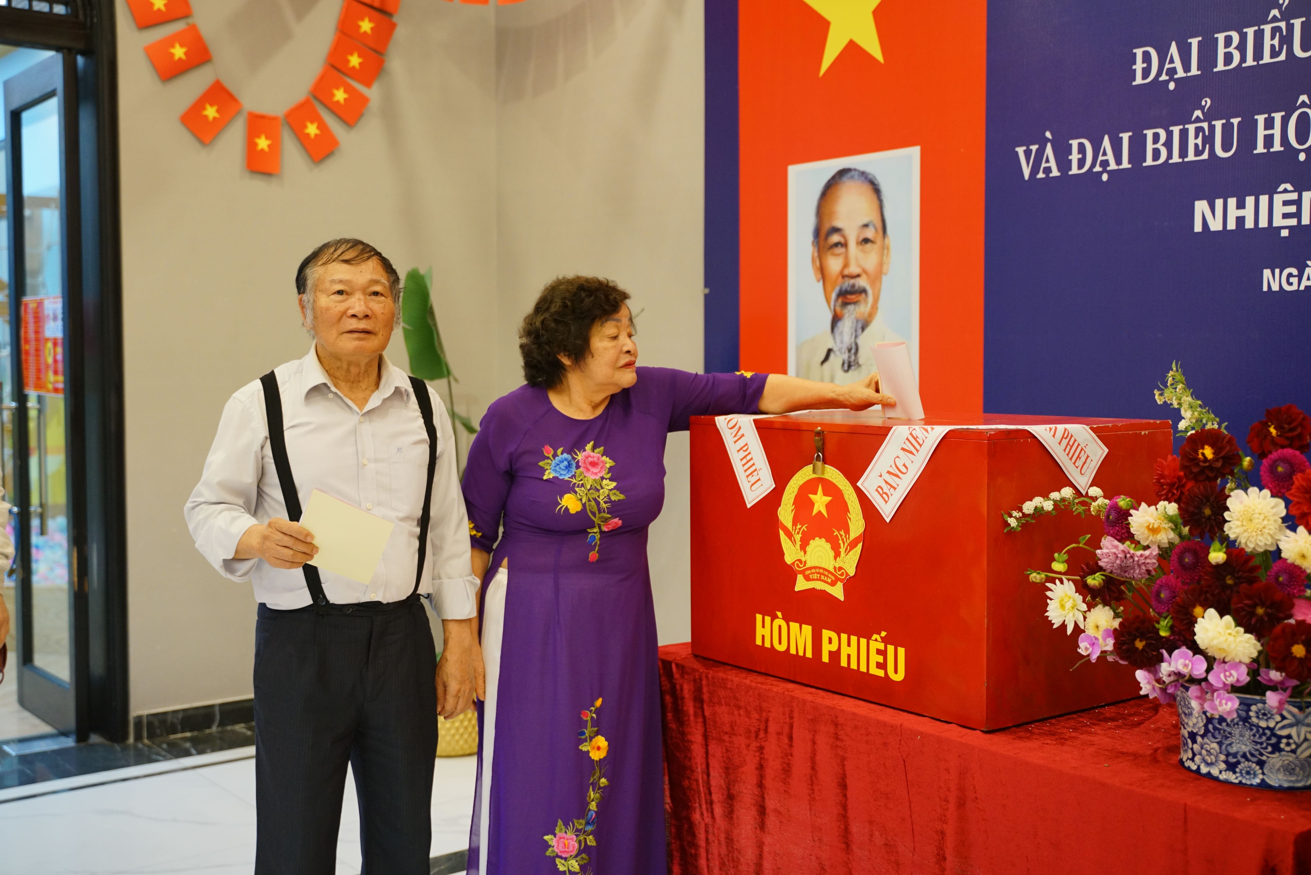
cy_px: 438
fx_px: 1493
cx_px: 656
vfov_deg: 32.6
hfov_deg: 47.4
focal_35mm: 41
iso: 1600
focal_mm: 41
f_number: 2.8
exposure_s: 1/200
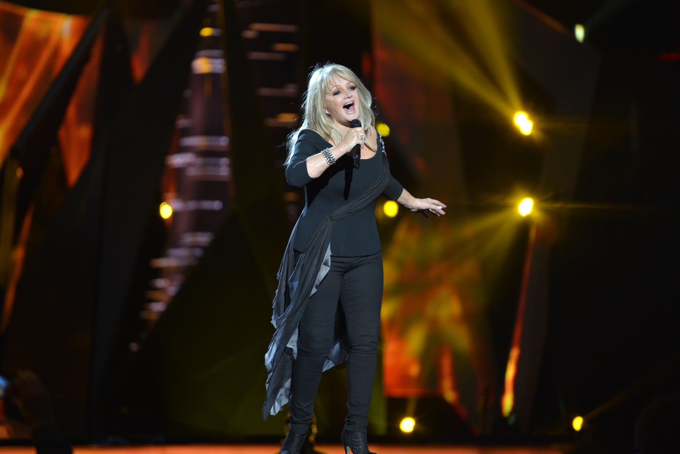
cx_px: 340
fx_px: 3779
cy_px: 227
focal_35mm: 200
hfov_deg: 10.3
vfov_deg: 6.9
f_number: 2.8
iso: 1600
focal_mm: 200
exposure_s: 1/250
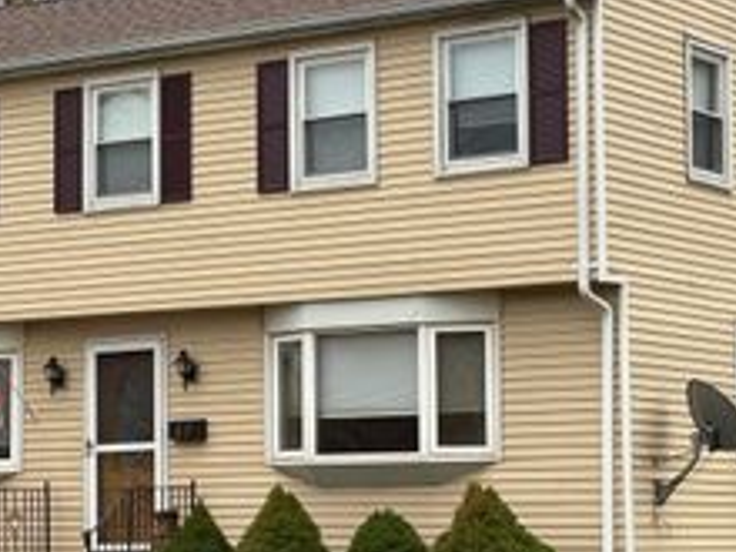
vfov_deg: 12.6
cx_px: 217
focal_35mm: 118
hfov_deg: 16.6
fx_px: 2509
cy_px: 296
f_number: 1.6
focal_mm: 5.96
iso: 32
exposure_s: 1/571
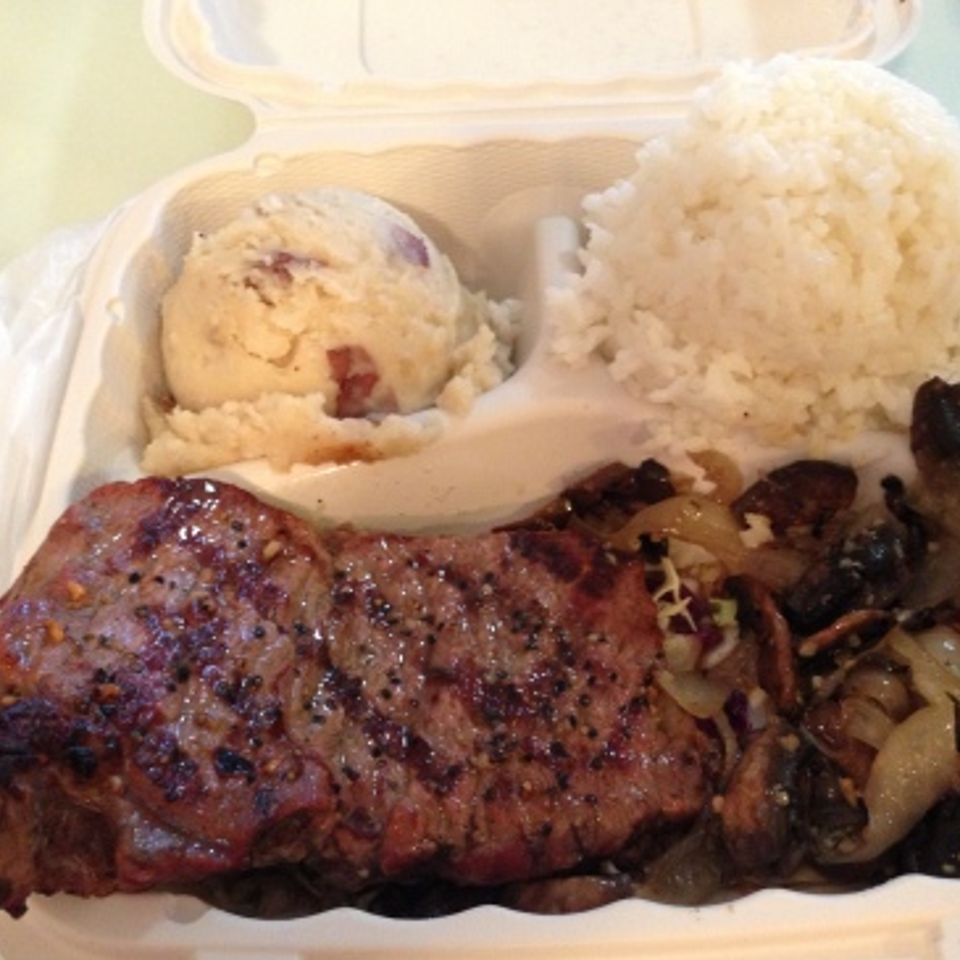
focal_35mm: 40
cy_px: 488
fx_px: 1255
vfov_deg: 41.9
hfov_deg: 41.8
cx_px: 539
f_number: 2.4
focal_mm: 4.13
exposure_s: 1/20
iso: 400
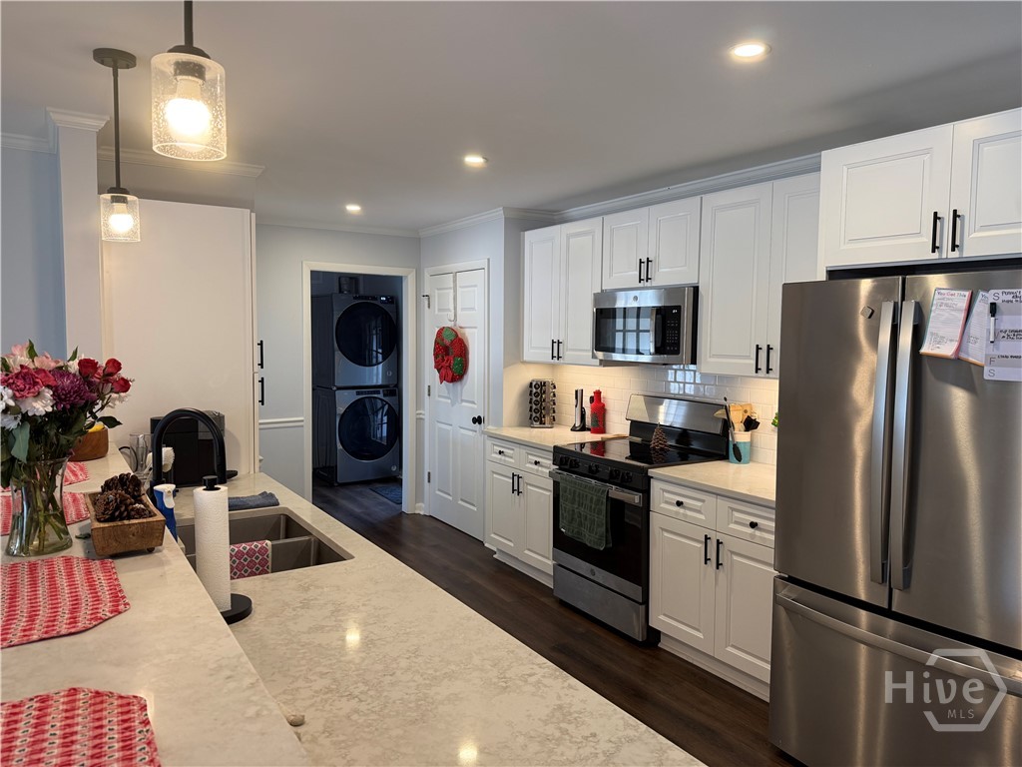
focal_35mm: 24
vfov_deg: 56.8
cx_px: 511
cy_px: 384
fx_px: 709
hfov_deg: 71.6
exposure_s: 1/120
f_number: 1.78
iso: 160
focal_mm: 6.76
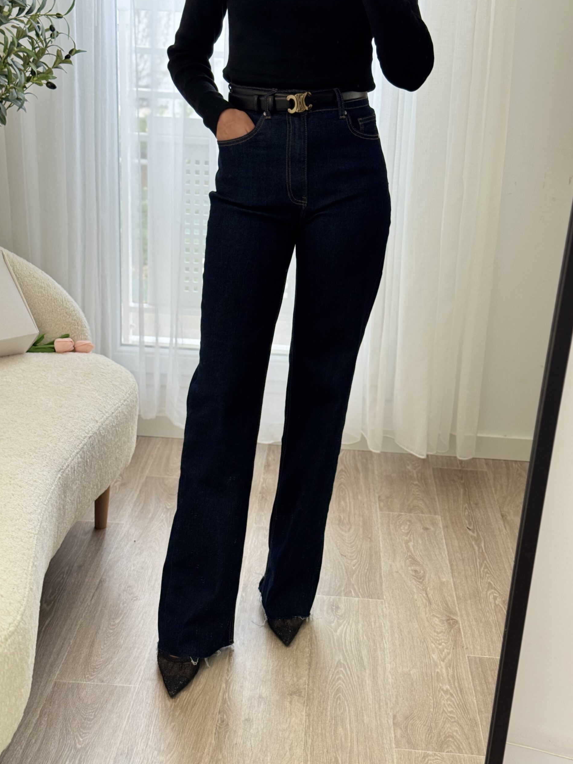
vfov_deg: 38.9
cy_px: 386
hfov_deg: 29.7
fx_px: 1081
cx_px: 286
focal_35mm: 49
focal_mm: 6.76
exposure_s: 1/100
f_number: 1.78
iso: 80
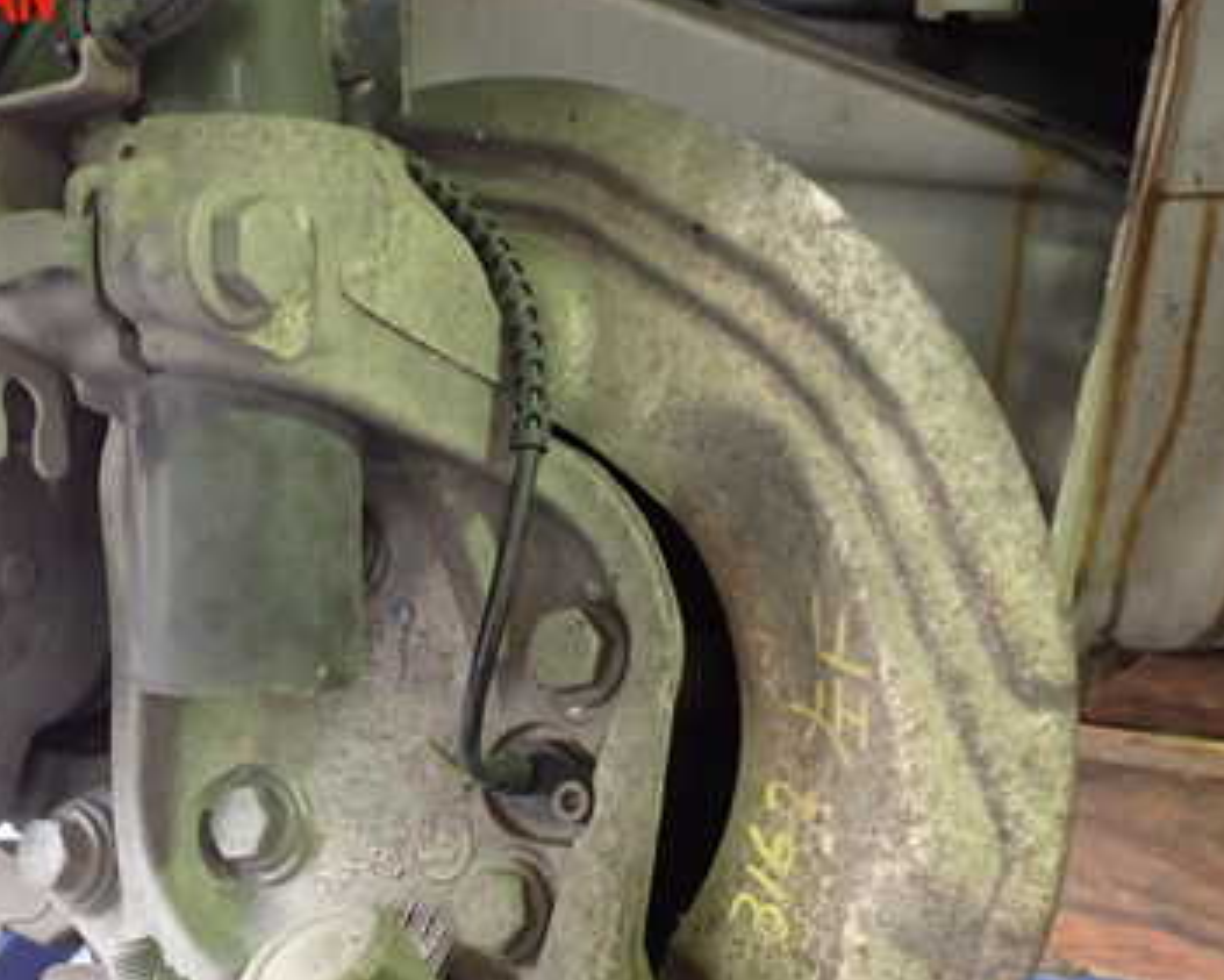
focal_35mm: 50
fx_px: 1812
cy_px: 739
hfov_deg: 37.1
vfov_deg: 29.8
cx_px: 467
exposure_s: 1/40
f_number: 2.3
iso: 640
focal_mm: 5.4
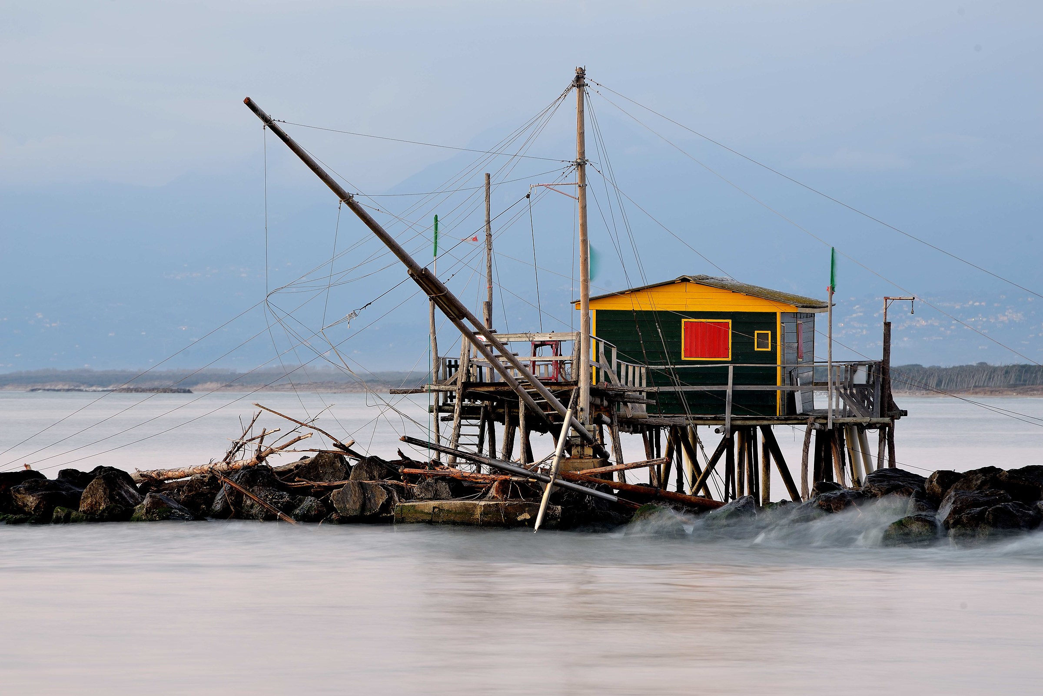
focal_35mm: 300
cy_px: 348
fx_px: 8694
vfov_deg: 4.6
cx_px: 522
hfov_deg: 6.9
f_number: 11
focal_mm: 300
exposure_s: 2.5
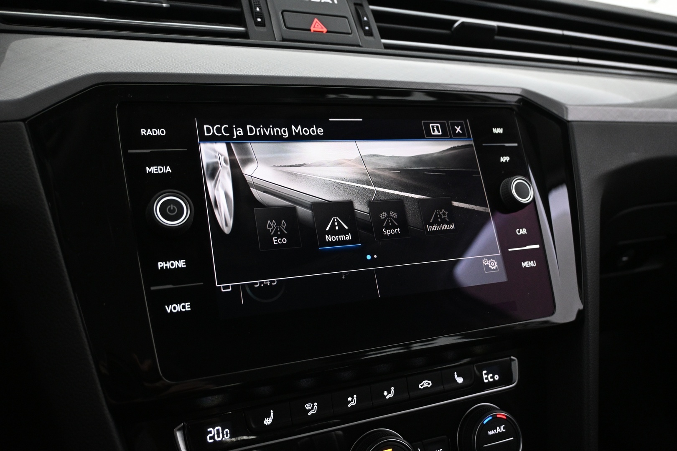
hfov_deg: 61.9
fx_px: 564
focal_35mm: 30
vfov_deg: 43.6
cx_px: 338
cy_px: 226
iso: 1600
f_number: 3.8
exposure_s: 1/40
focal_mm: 20
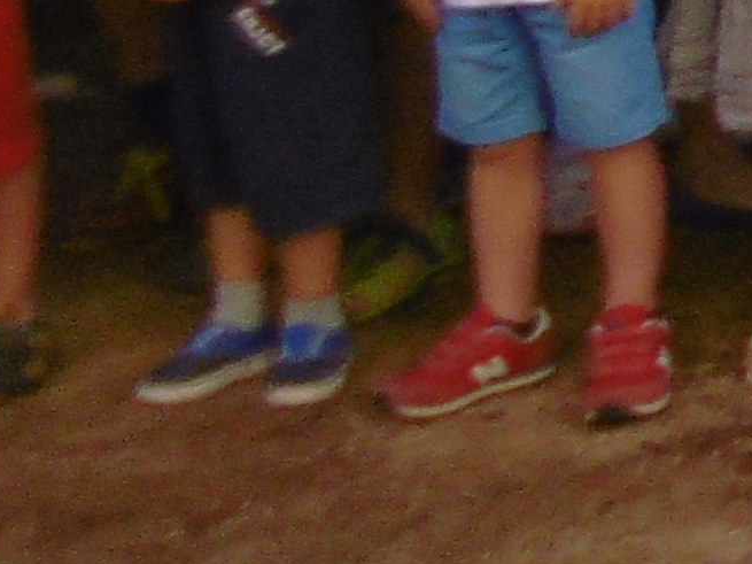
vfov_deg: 6.1
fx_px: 4952
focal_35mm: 228
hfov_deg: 6.9
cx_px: 2887
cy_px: -998
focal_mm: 5.3
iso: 100
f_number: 3.2
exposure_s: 1/400
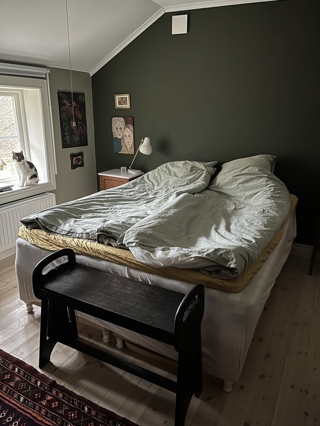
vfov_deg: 67.3
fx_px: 320
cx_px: 160
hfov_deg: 53.1
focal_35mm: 26
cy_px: 213
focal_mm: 5.1
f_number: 1.6
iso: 640
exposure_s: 1/14
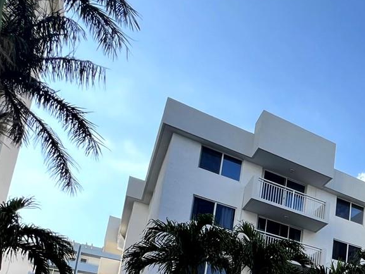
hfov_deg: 38.7
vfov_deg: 32.6
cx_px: 432
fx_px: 380
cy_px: 330
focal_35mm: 36
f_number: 1.8
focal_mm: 1.57
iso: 32
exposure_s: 1/356
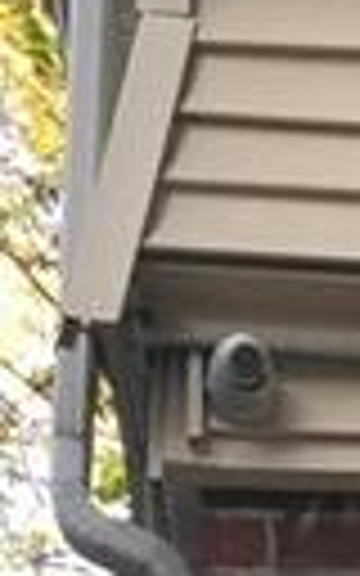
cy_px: 1593
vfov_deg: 9.7
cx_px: 612
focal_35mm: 178
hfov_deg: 7.2
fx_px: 2794
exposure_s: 1/40
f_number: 1.8
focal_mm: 3.99
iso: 25
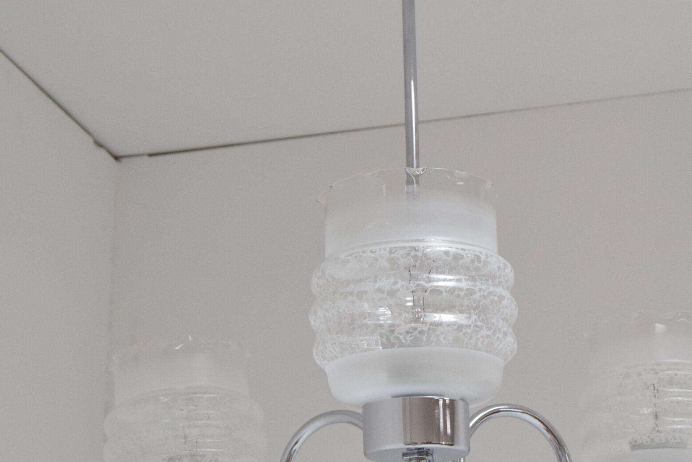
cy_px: 237
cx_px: 415
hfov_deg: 22.8
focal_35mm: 89
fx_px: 1711
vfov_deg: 15.4
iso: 1600
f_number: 5.6
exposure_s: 1/125
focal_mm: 31
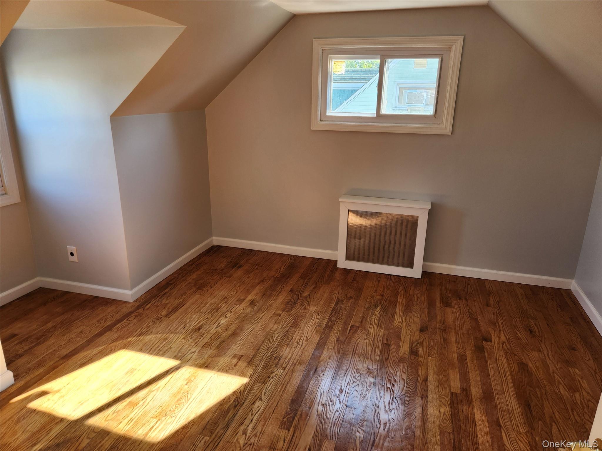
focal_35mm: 23
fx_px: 400
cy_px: 226
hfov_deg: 73.9
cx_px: 301
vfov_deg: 58.9
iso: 80
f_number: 1.8
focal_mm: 5.4
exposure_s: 1/180
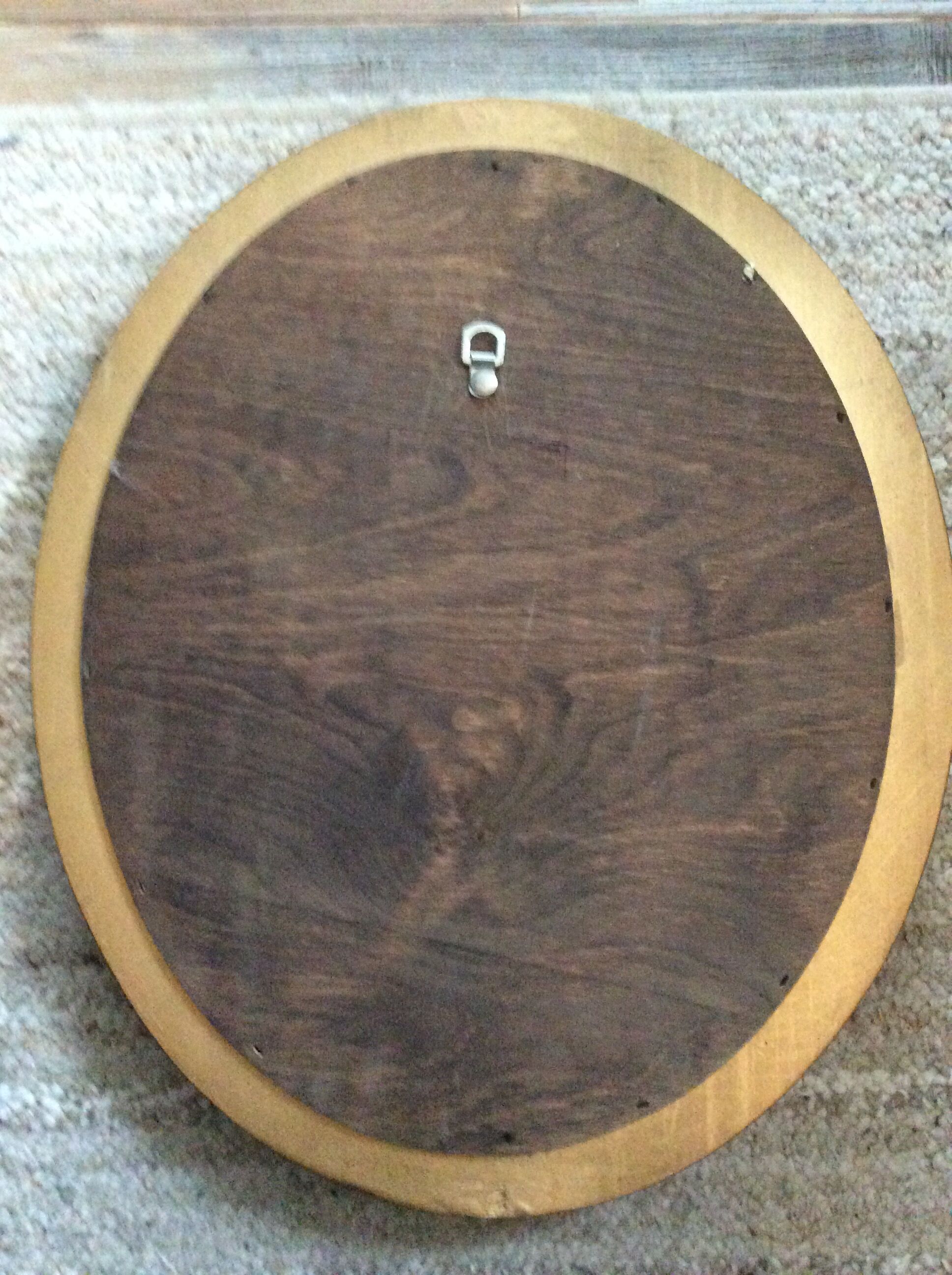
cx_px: 476
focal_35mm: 32
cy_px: 638
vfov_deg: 56.9
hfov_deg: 44.1
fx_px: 1177
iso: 500
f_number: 2.4
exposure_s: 1/17
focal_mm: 3.3
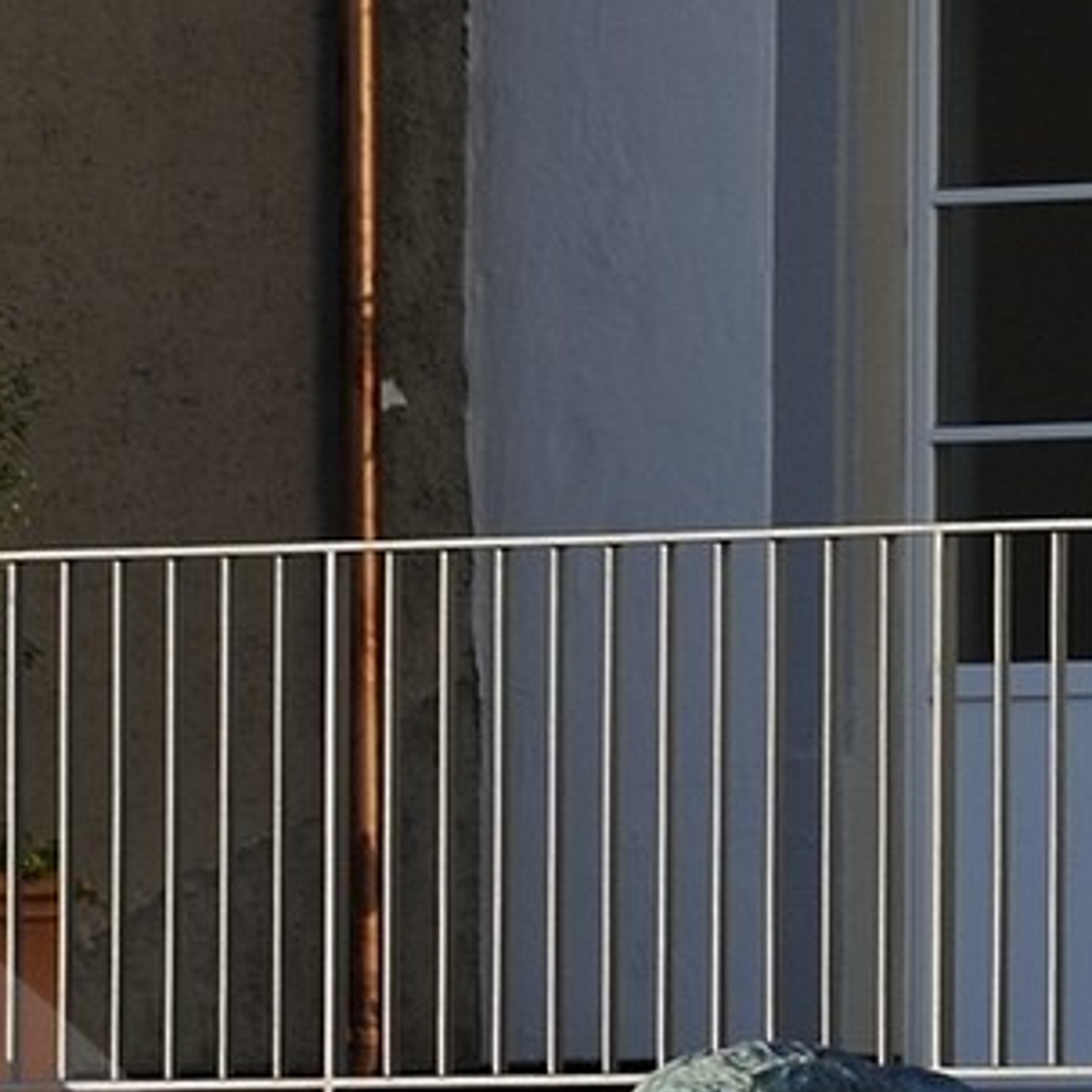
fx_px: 36083
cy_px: 2276
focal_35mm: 1011
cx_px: -1056
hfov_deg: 1.7
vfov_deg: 1.7
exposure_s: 1/320
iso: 200
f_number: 7.1
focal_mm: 150
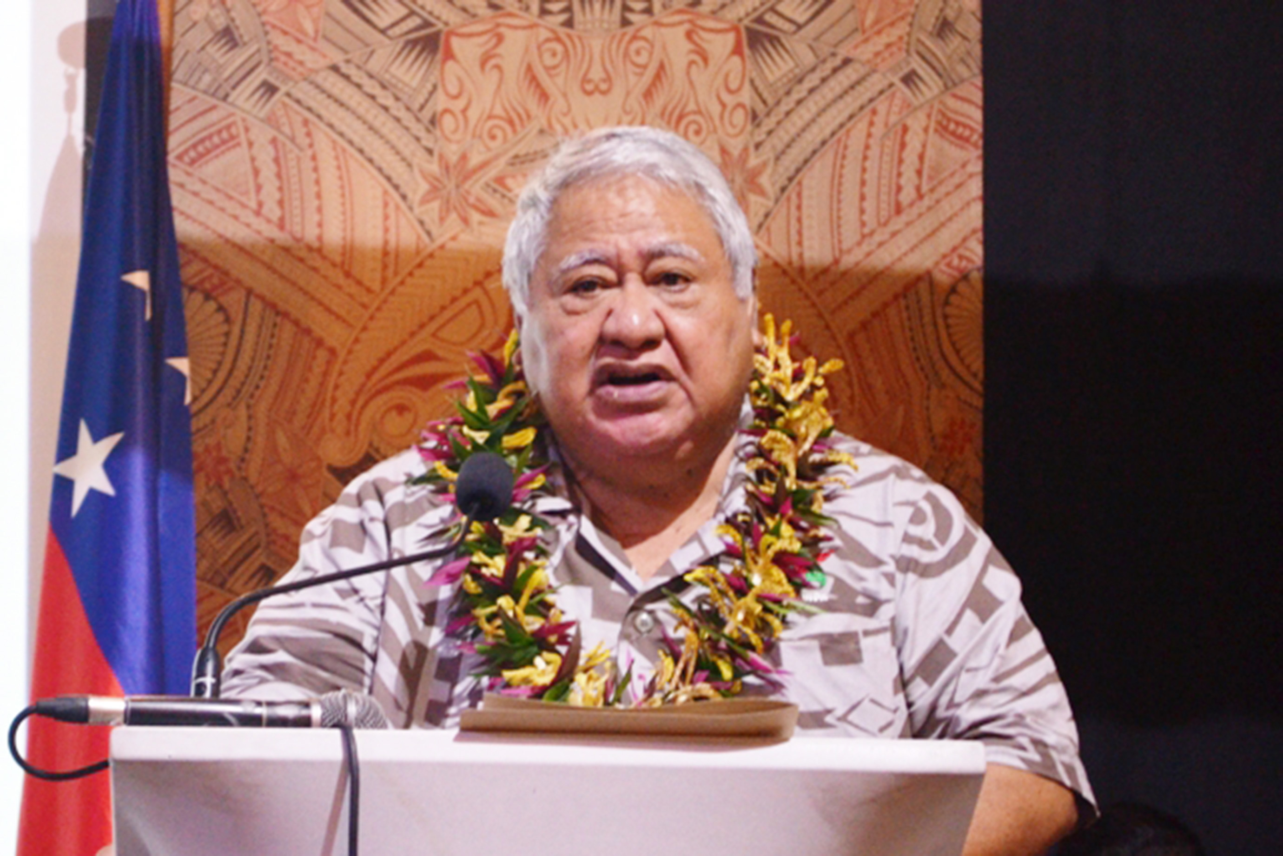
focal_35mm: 82
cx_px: 642
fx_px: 2940
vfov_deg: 16.6
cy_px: 428
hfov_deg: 24.6
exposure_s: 1/30
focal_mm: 55
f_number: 5.6
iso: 1600
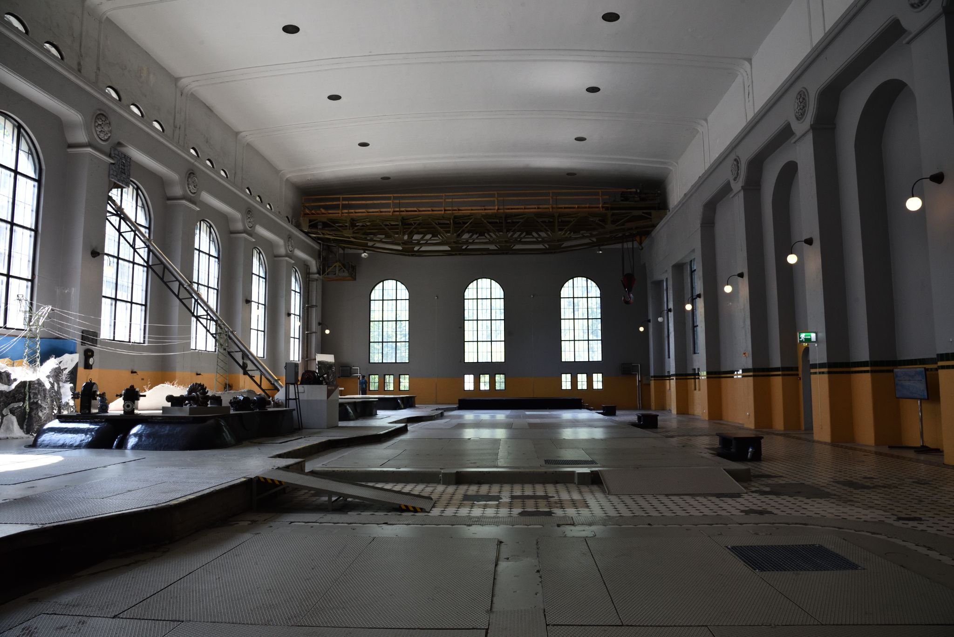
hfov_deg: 73.7
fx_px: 636
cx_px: 477
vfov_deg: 53.2
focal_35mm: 24
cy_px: 318
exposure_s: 1/60
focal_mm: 24
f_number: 11
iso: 1250
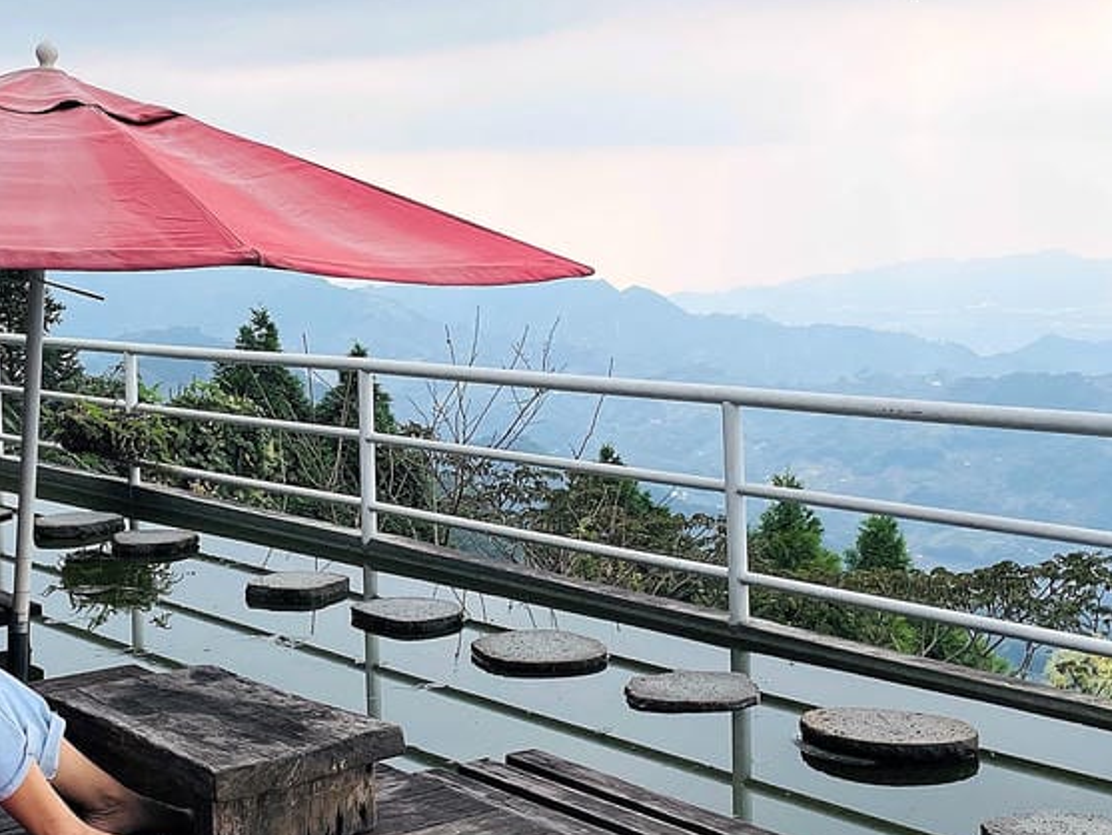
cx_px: 347
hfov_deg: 34.0
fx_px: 1799
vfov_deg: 26.1
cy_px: 342
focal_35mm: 56
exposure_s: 1/2353
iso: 32
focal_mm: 4.2
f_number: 1.6
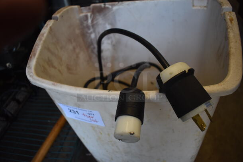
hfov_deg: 67.3
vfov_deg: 48.0
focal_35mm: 27
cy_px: 81
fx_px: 182
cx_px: 122
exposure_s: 1/125
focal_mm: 18
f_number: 3.5
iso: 800
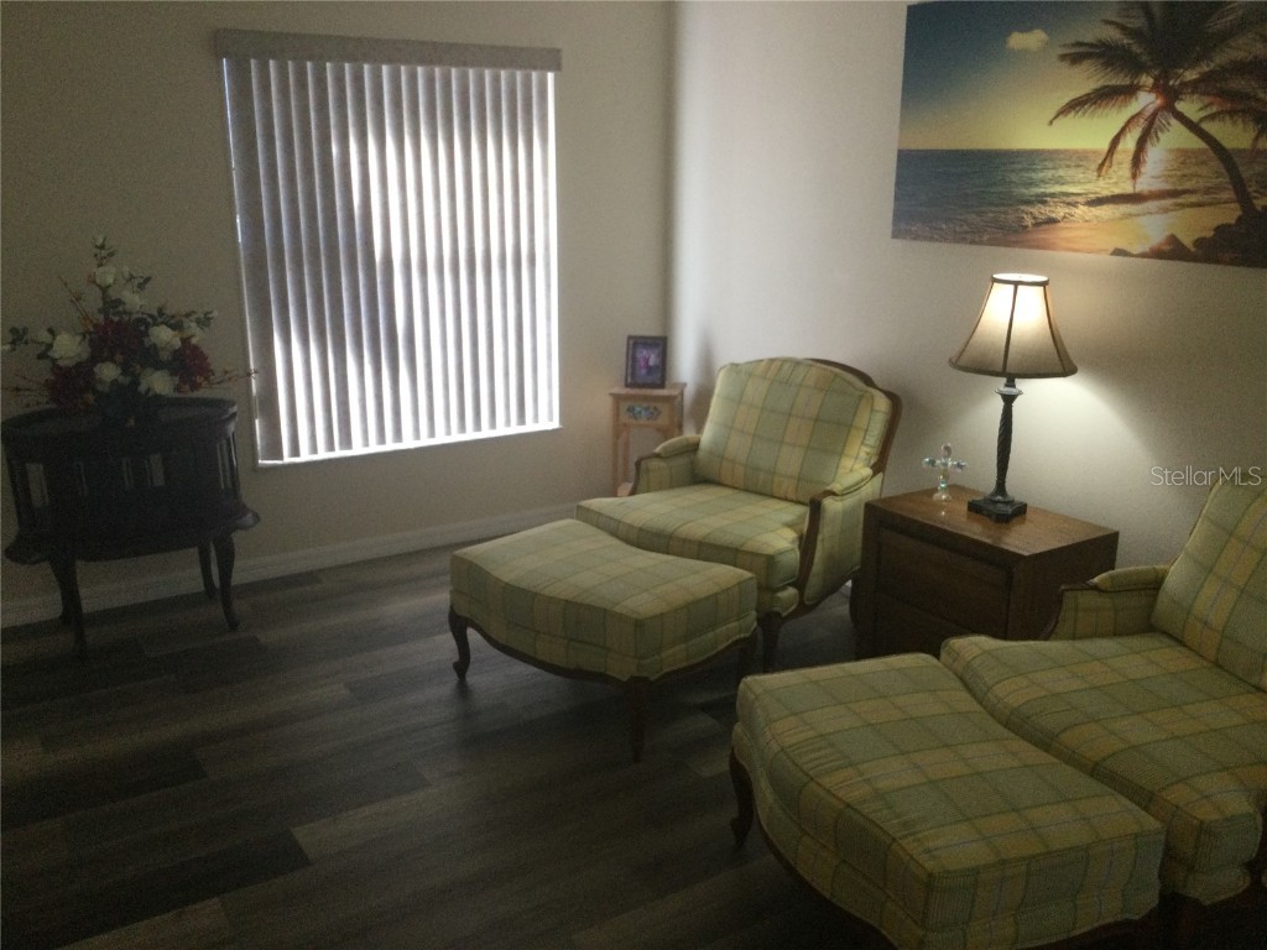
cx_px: 634
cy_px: 475
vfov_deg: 45.4
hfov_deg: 58.4
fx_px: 1135
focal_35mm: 31
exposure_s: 1/30
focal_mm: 3.3
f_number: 2.4
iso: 64
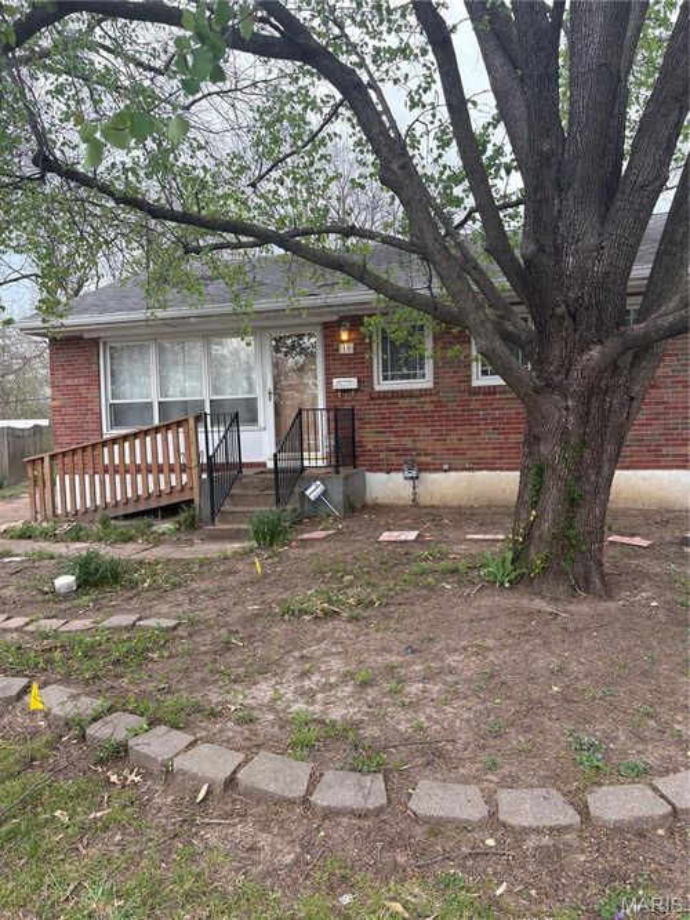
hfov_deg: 53.0
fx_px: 691
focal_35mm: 26
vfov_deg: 67.3
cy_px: 460
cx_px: 345
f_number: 1.6
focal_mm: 5.96
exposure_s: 1/419
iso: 64
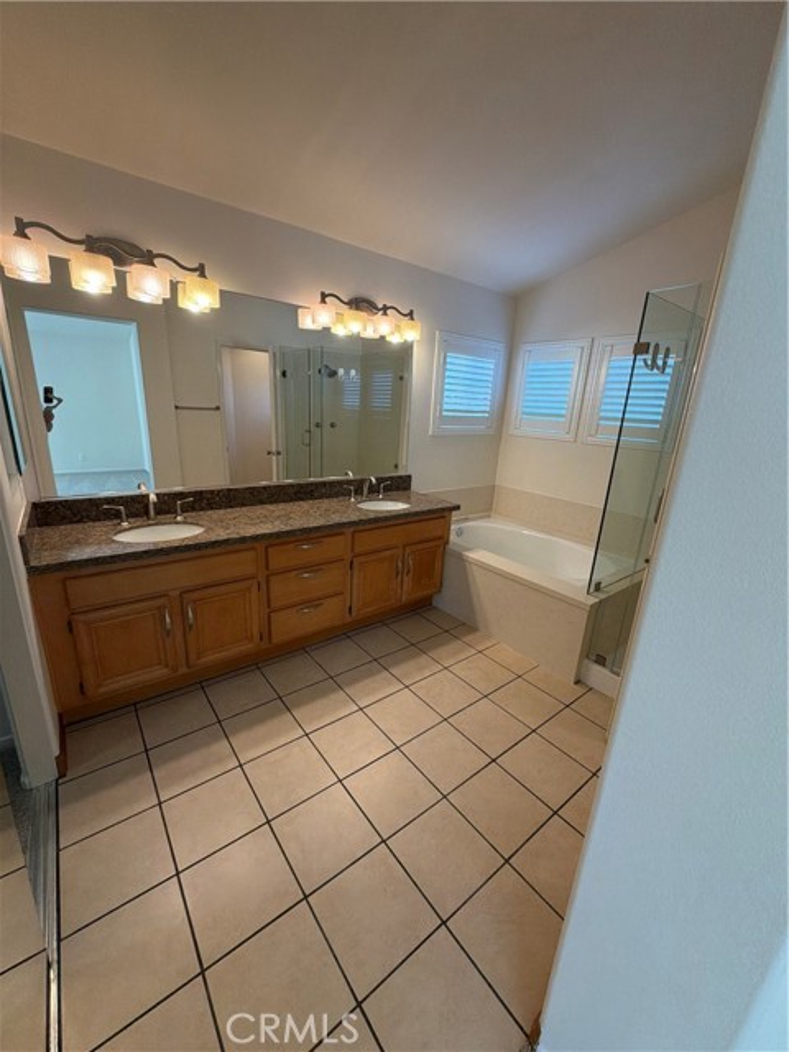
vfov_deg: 102.1
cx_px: 394
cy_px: 526
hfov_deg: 85.7
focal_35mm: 14
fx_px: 425
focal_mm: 2.22
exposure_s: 1/120
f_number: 2.2
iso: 160
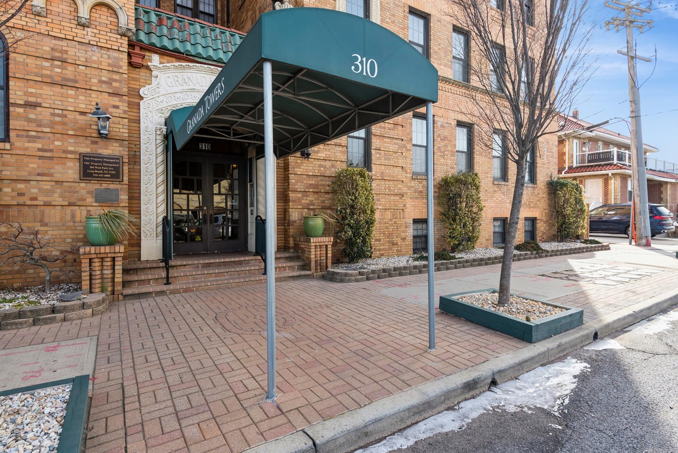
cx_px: 336
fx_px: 339
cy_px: 209
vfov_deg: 67.3
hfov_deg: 90.0
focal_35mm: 18
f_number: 9
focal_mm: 16
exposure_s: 1/100
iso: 200
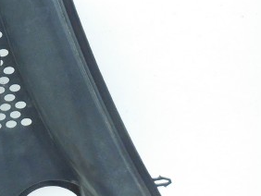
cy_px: 115
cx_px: -24
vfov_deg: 21.6
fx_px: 513
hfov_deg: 26.4
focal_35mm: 68
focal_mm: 5.3
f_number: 3.2
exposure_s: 1/200
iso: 800
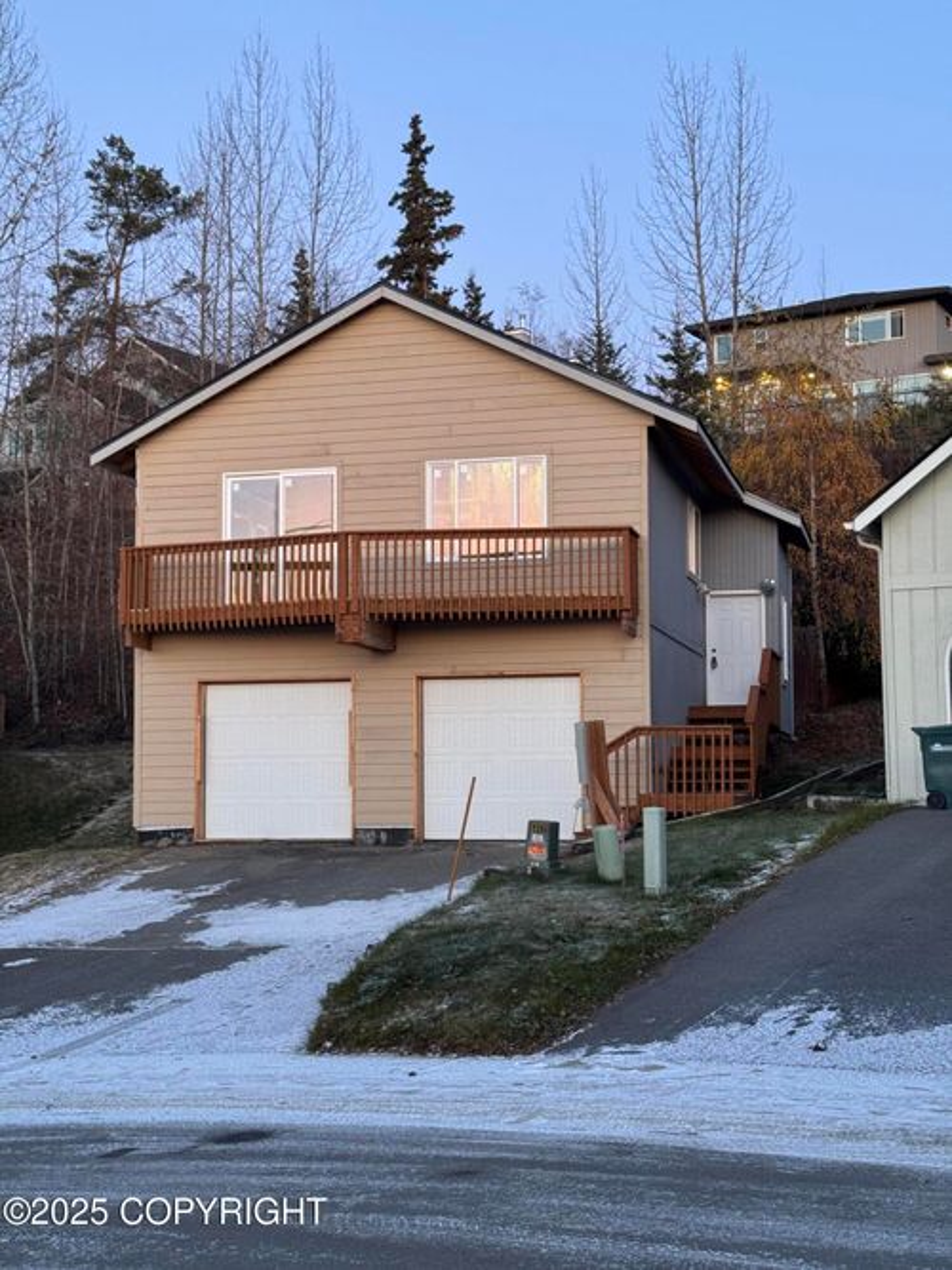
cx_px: 476
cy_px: 635
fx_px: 1761
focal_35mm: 48
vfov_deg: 39.7
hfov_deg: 30.3
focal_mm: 6.76
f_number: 1.78
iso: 125
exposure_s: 1/60
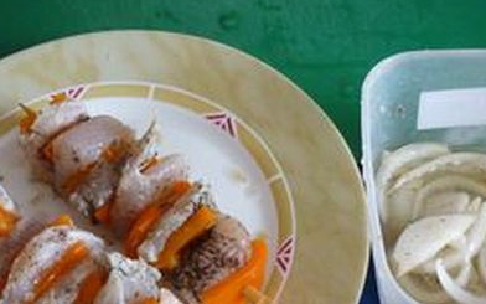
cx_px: 254
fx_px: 768
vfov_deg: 22.1
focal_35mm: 58
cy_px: 247
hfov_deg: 35.1
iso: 320
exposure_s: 1/30
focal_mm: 5.5
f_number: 2.8
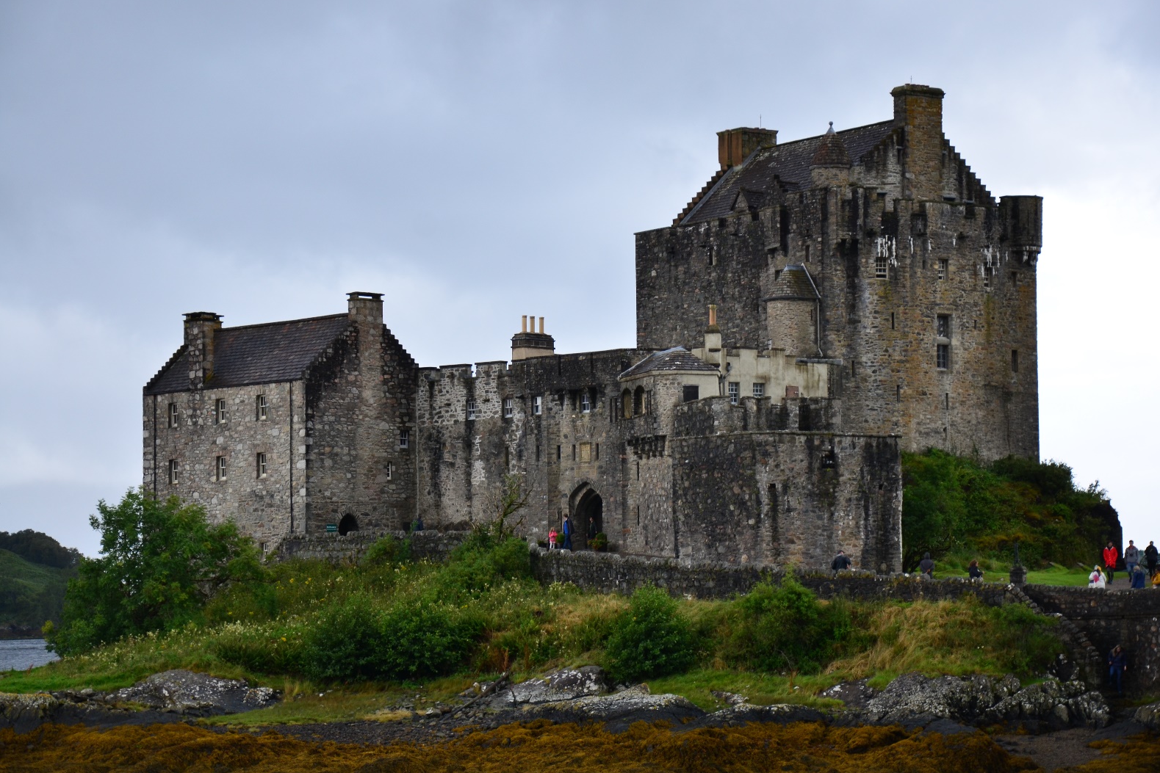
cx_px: 575
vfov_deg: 14.6
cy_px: 386
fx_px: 3029
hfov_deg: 21.7
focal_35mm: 94
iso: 250
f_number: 5.3
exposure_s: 1/200
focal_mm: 62
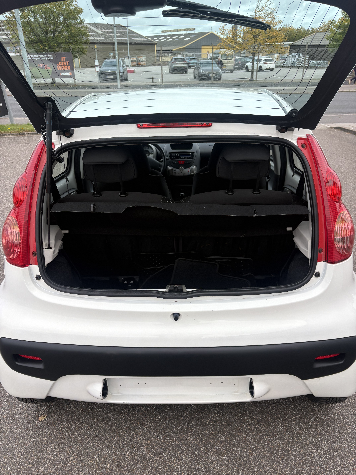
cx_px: 178
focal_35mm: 26
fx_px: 357
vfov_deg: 67.3
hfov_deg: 53.1
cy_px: 238
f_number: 1.6
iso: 50
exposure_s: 1/433
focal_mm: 5.96
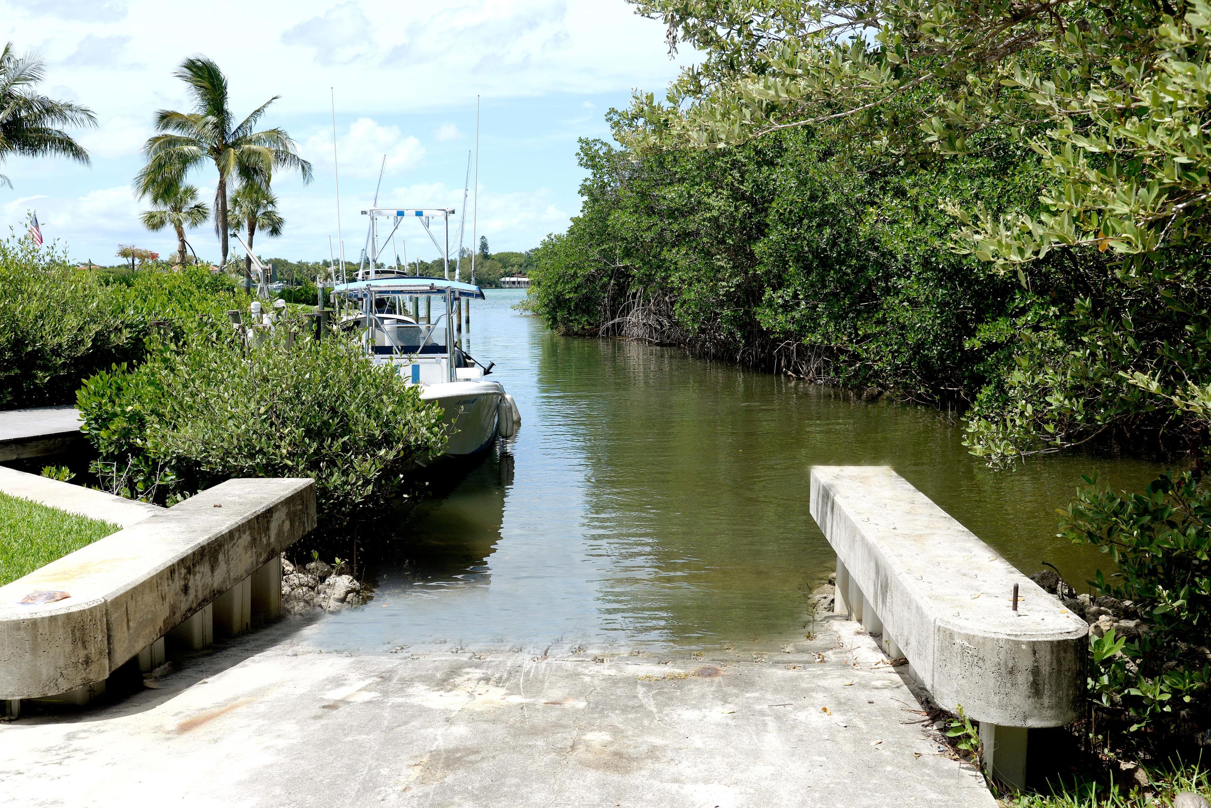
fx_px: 1279
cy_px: 404
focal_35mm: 38
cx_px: 606
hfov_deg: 50.7
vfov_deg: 35.1
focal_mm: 38
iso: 125
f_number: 7.1
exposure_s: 1/640
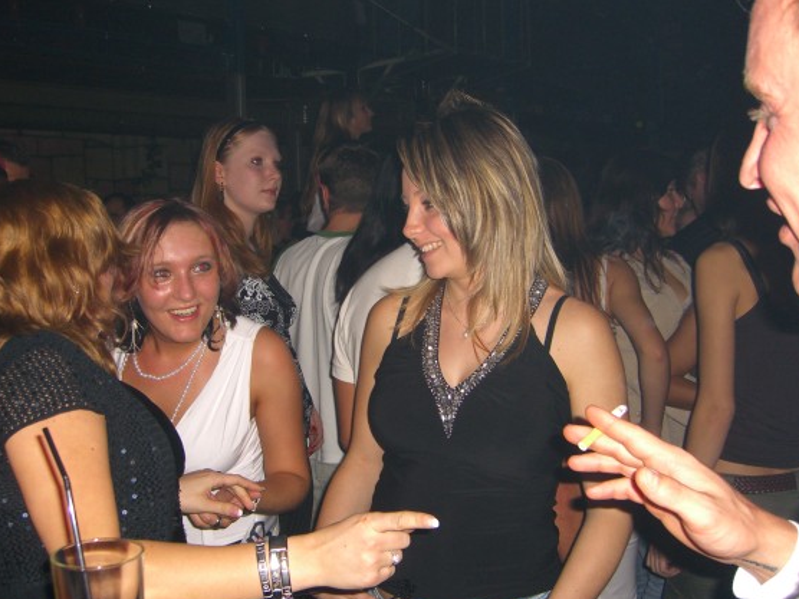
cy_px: 320
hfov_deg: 45.8
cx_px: 378
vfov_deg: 35.1
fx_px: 946
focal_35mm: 41
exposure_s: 1/60
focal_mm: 7.9
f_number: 2.8
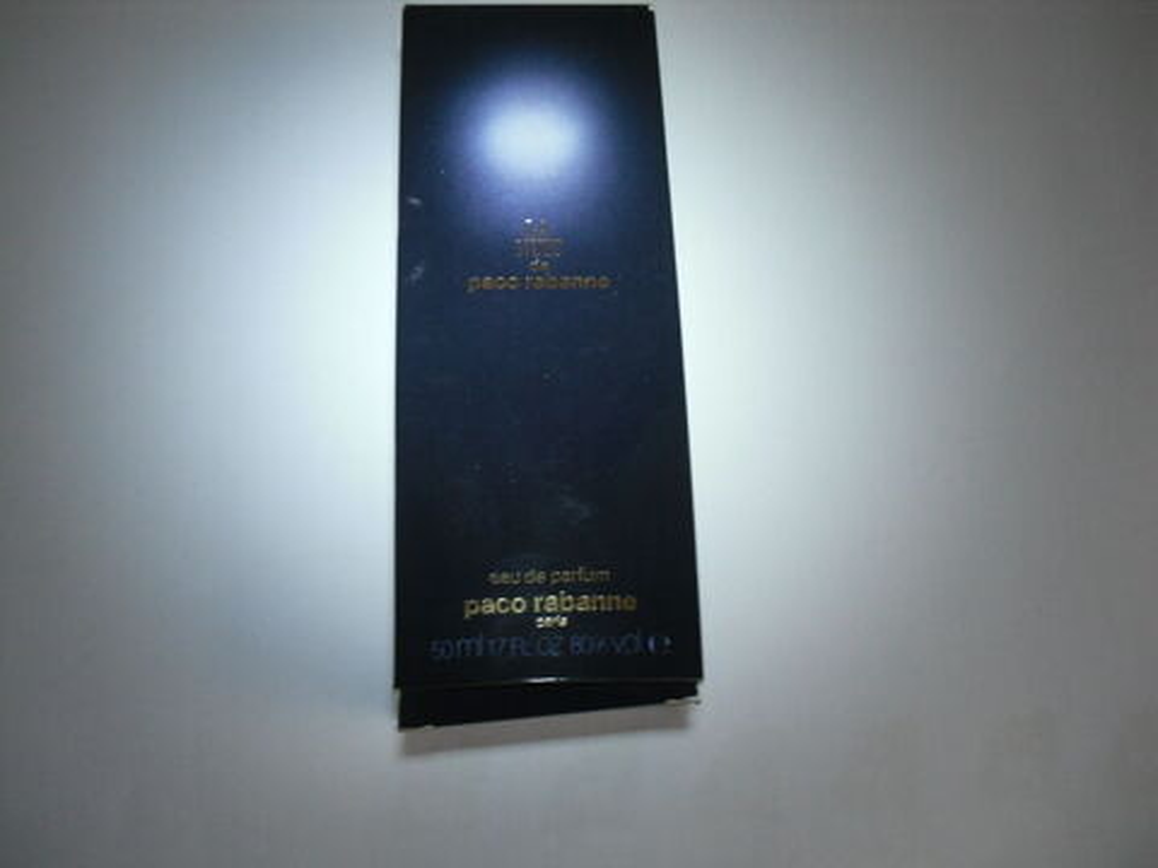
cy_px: 434
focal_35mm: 35
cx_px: 579
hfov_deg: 52.6
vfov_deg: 40.7
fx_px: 1171
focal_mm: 6.3
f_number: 3
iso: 200
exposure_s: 1/45
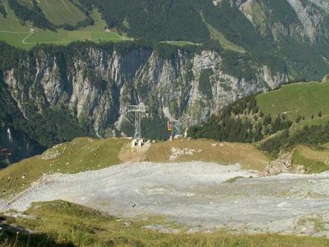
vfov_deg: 40.7
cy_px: 124
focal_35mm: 35
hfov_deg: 52.6
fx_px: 333
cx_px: 164
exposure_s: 1/200
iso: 50
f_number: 6.3
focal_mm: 5.86
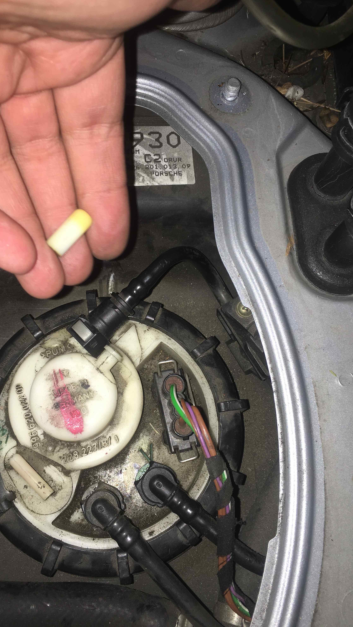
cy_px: 310
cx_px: 160
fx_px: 533
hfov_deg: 36.6
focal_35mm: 32
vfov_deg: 61.0
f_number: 2.2
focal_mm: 4.15
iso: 25
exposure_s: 1/23
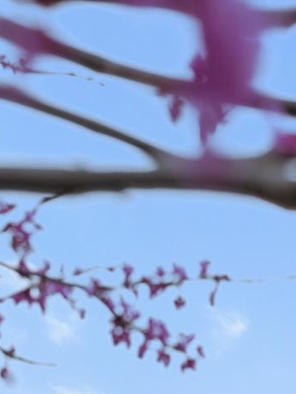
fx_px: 2529
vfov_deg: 8.7
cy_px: 548
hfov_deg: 6.5
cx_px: 581
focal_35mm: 222
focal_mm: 53
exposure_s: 1/160
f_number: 8
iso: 200
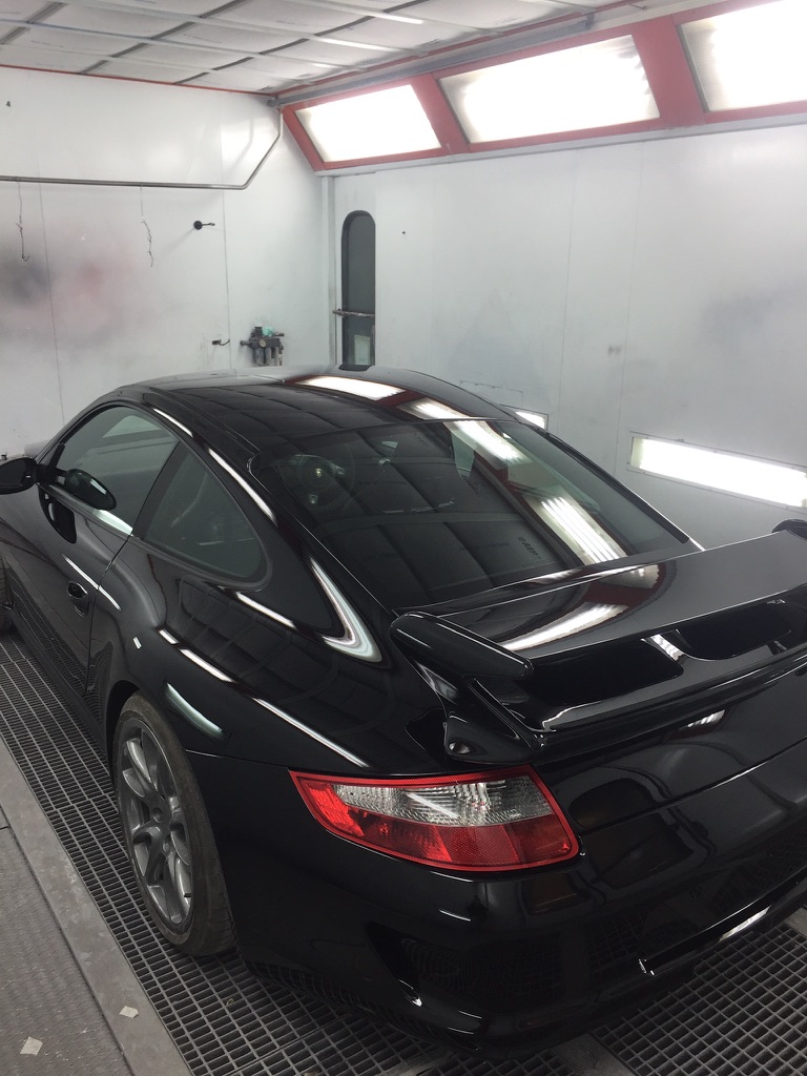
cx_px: 404
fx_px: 901
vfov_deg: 61.7
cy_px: 538
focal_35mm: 29
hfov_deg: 48.2
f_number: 2.2
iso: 40
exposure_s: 1/50
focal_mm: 4.15
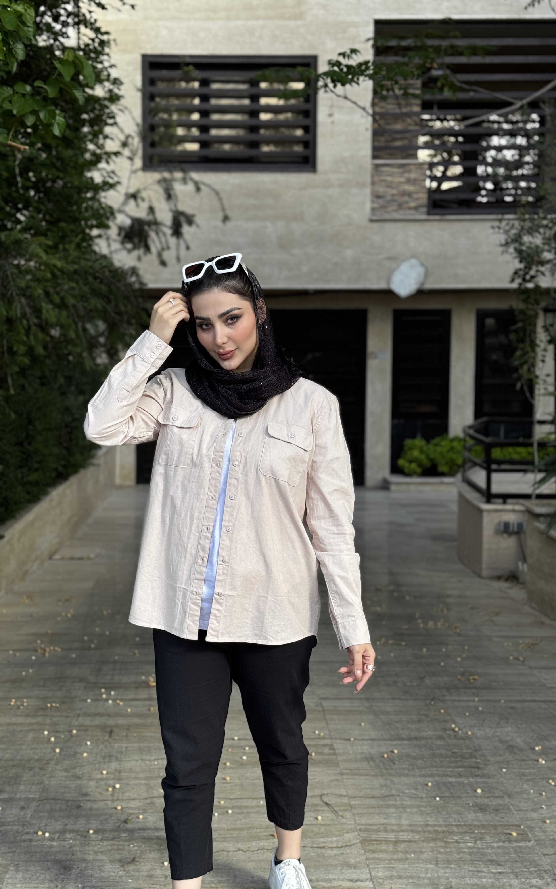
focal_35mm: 51
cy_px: 445
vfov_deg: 39.6
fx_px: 1237
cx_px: 239
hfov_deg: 25.3
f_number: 1.78
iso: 64
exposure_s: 1/707
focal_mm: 6.76
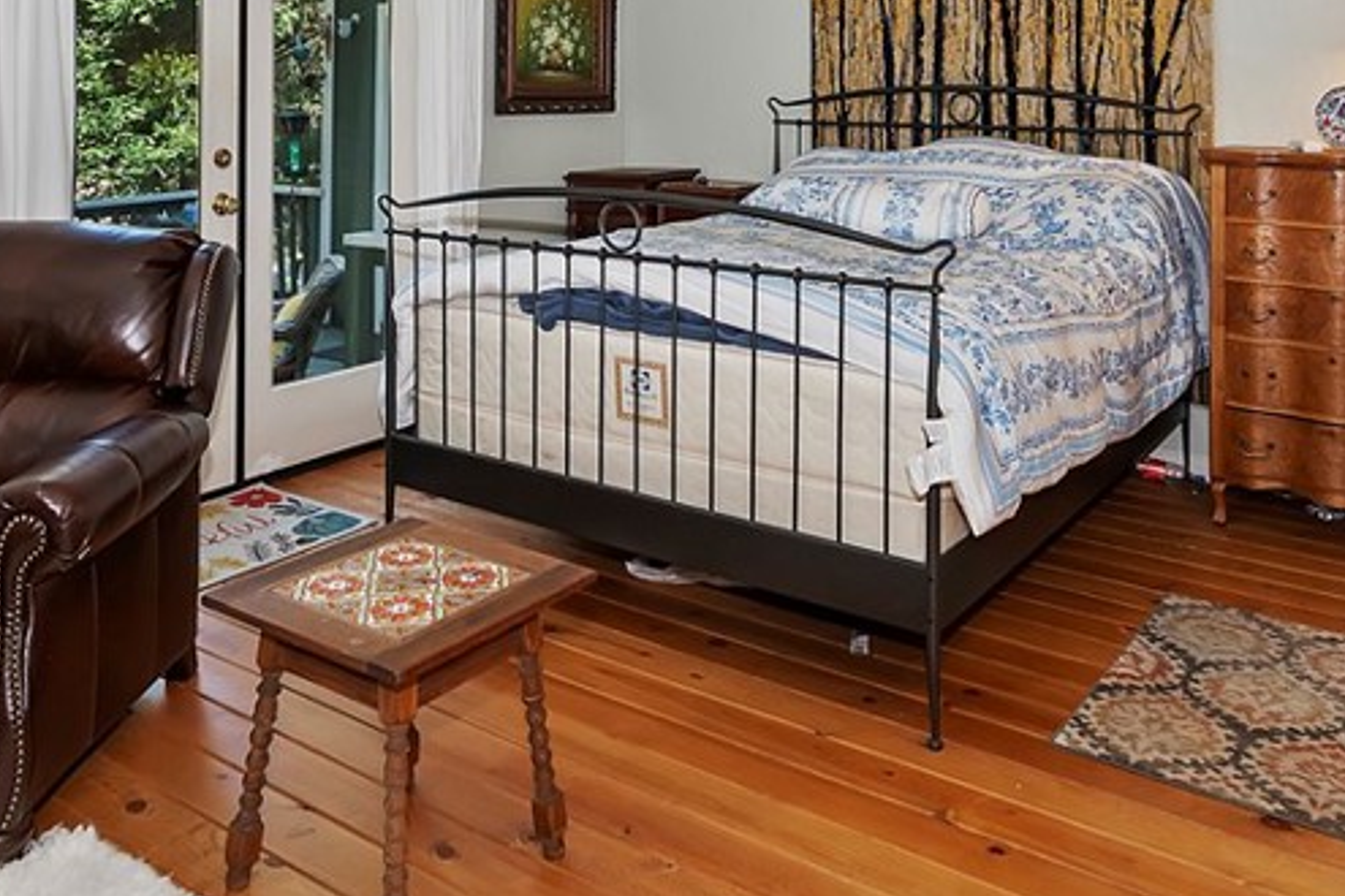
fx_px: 1158
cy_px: 75
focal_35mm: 31
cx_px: 660
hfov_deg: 60.3
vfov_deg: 39.1
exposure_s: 1/30
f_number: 8
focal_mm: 10
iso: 400
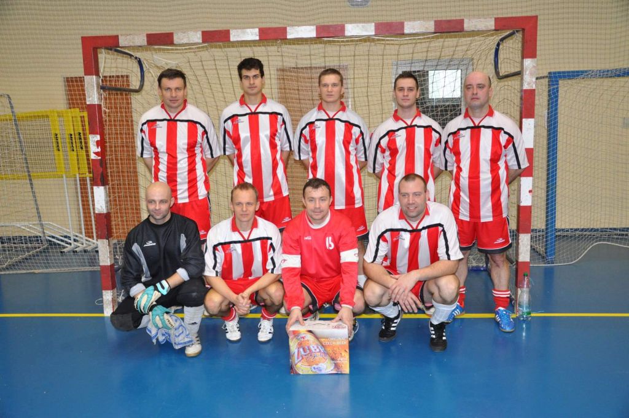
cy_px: 209
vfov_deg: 39.9
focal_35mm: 33
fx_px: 576
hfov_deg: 57.3
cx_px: 314
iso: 800
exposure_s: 1/60
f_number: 4
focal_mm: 22
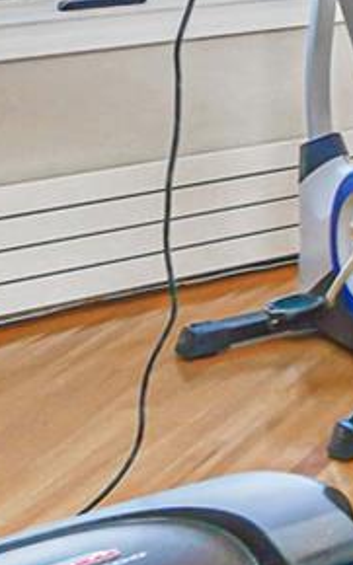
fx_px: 1772
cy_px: -239
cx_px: 1348
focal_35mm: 115
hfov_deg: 7.9
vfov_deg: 16.7
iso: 100
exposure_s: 1/60
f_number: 5.6
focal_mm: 16
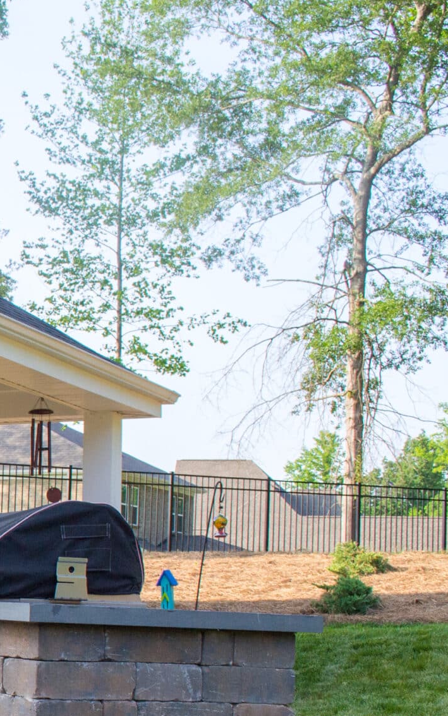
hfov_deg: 16.4
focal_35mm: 69
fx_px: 1348
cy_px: 524
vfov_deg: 29.4
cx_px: -315
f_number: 10
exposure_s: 1/250
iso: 400
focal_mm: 20
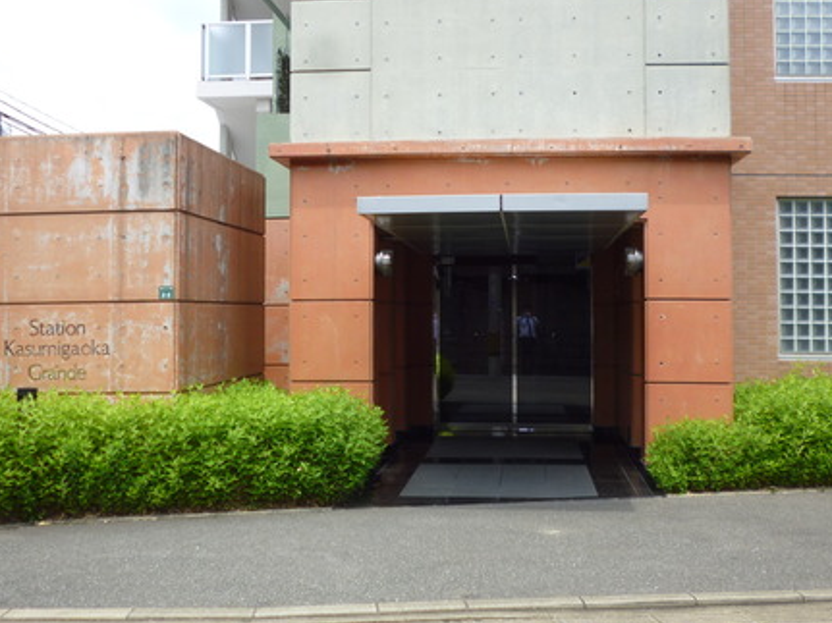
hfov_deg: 47.8
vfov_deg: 36.7
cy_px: 253
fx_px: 937
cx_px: 465
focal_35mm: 39
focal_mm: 5
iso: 100
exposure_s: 1/400
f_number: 3.1
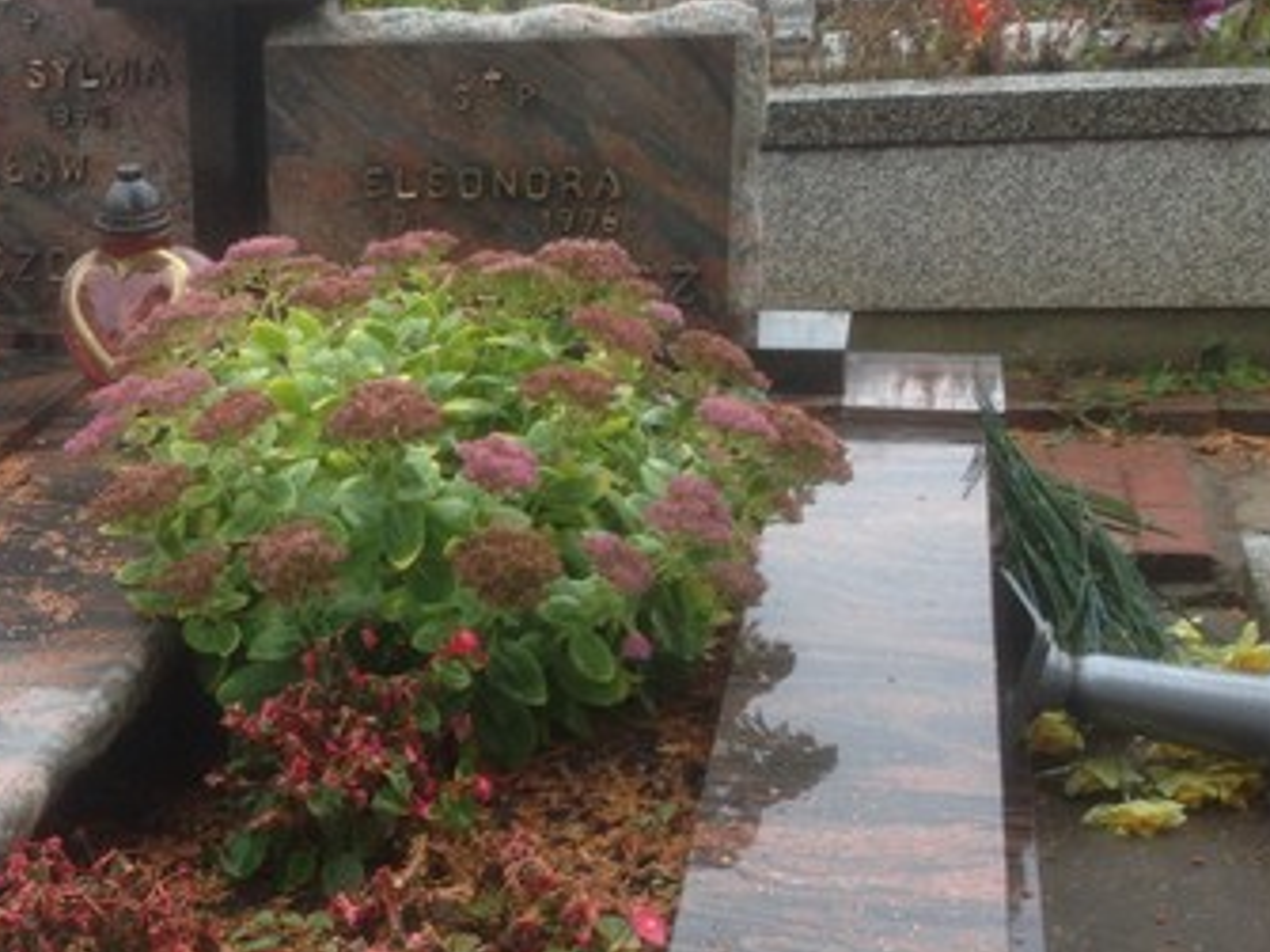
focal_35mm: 63
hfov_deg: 29.5
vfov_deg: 23.3
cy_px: 501
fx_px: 2311
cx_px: 125
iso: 64
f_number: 2.4
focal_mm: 4.12
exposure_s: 1/120
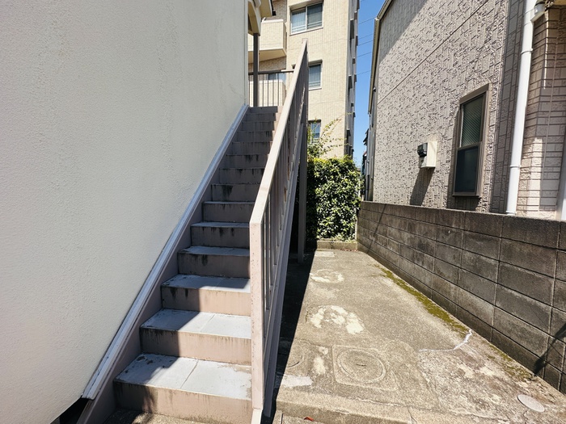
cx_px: 283
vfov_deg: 85.7
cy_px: 212
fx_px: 229
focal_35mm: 14
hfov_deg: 102.1
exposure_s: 1/882
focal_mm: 2.22
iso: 40
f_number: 2.2
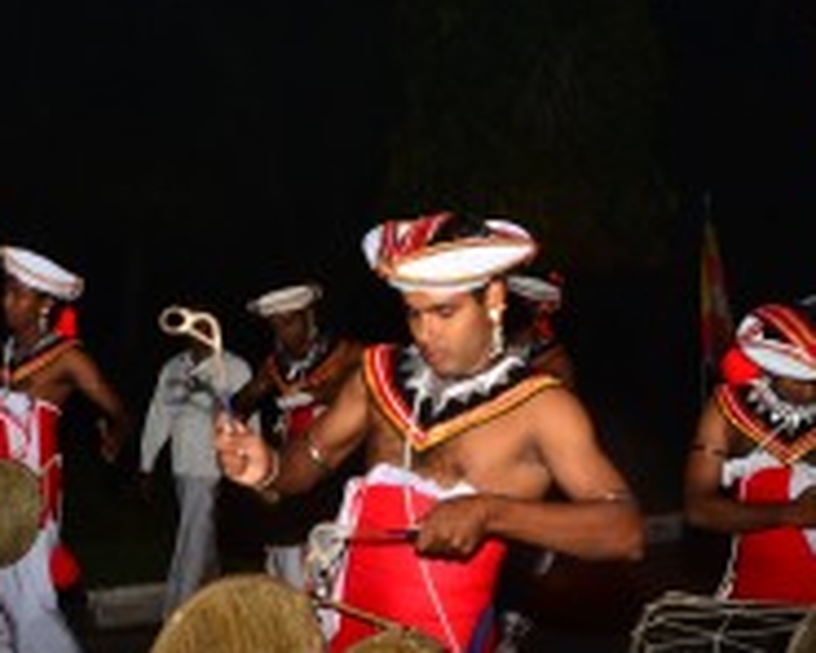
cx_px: 348
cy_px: 496
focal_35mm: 82
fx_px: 1980
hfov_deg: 23.3
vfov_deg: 18.6
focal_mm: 18
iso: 500
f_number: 6.3
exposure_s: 1/80
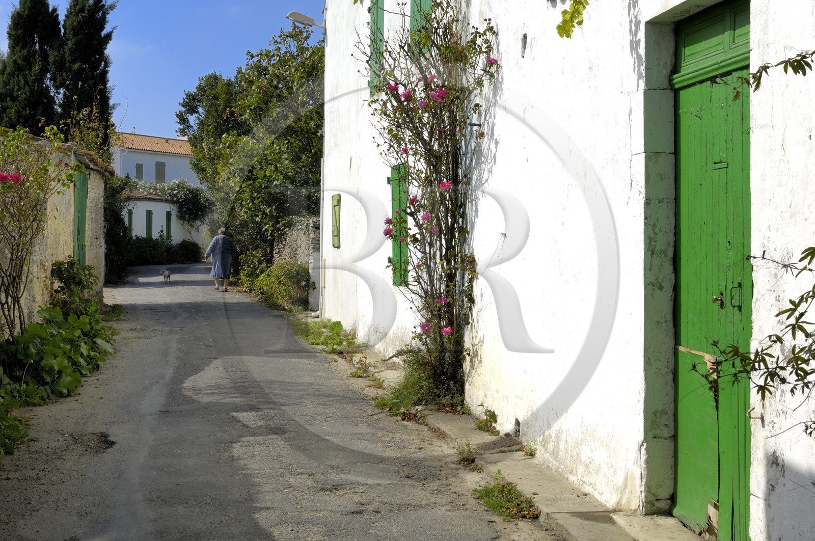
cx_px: 408
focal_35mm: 57
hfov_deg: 35.1
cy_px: 270
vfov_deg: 23.7
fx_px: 1289
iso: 100
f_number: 11
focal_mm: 38
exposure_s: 1/160
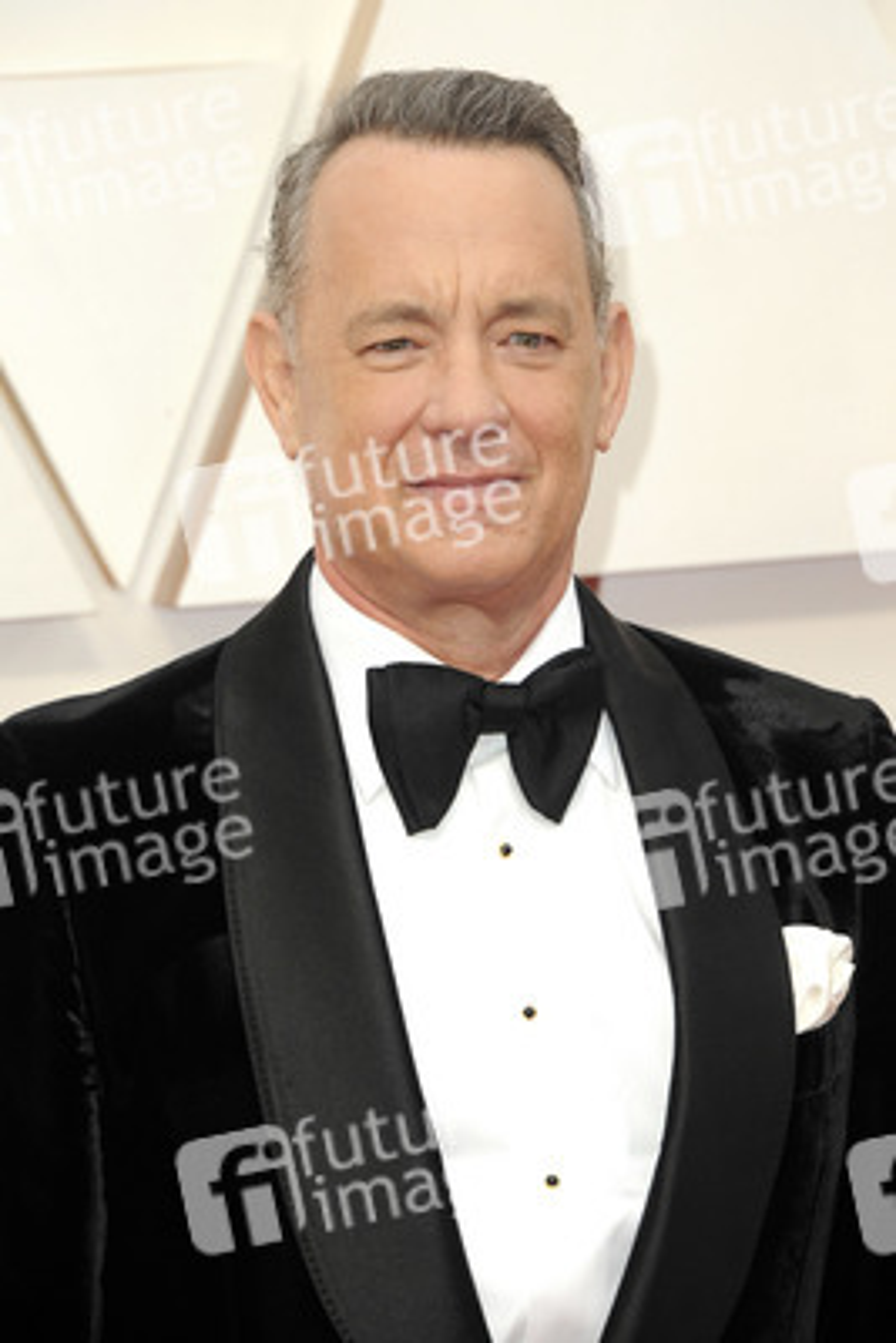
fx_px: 7460
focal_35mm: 200
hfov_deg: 6.9
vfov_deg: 10.3
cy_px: 672
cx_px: 448
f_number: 7.1
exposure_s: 1/250
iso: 1250
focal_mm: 200
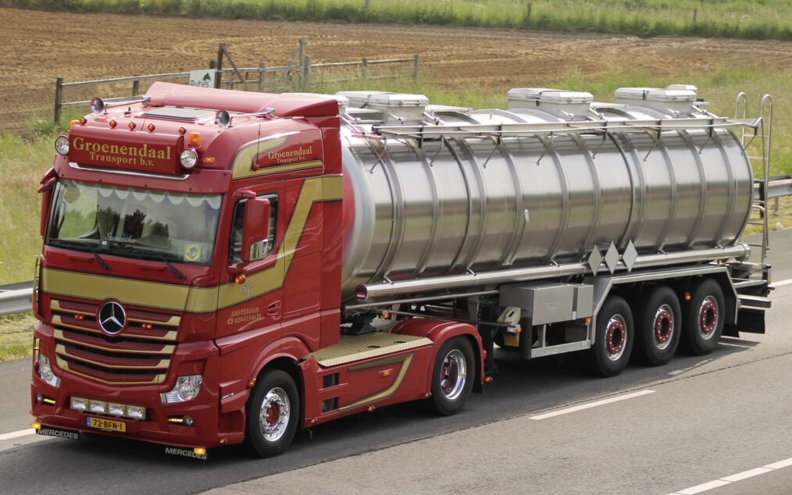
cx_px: 394
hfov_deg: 30.2
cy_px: 244
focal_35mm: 68
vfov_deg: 19.1
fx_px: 1468
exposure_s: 1/250
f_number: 10
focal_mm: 44
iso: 200
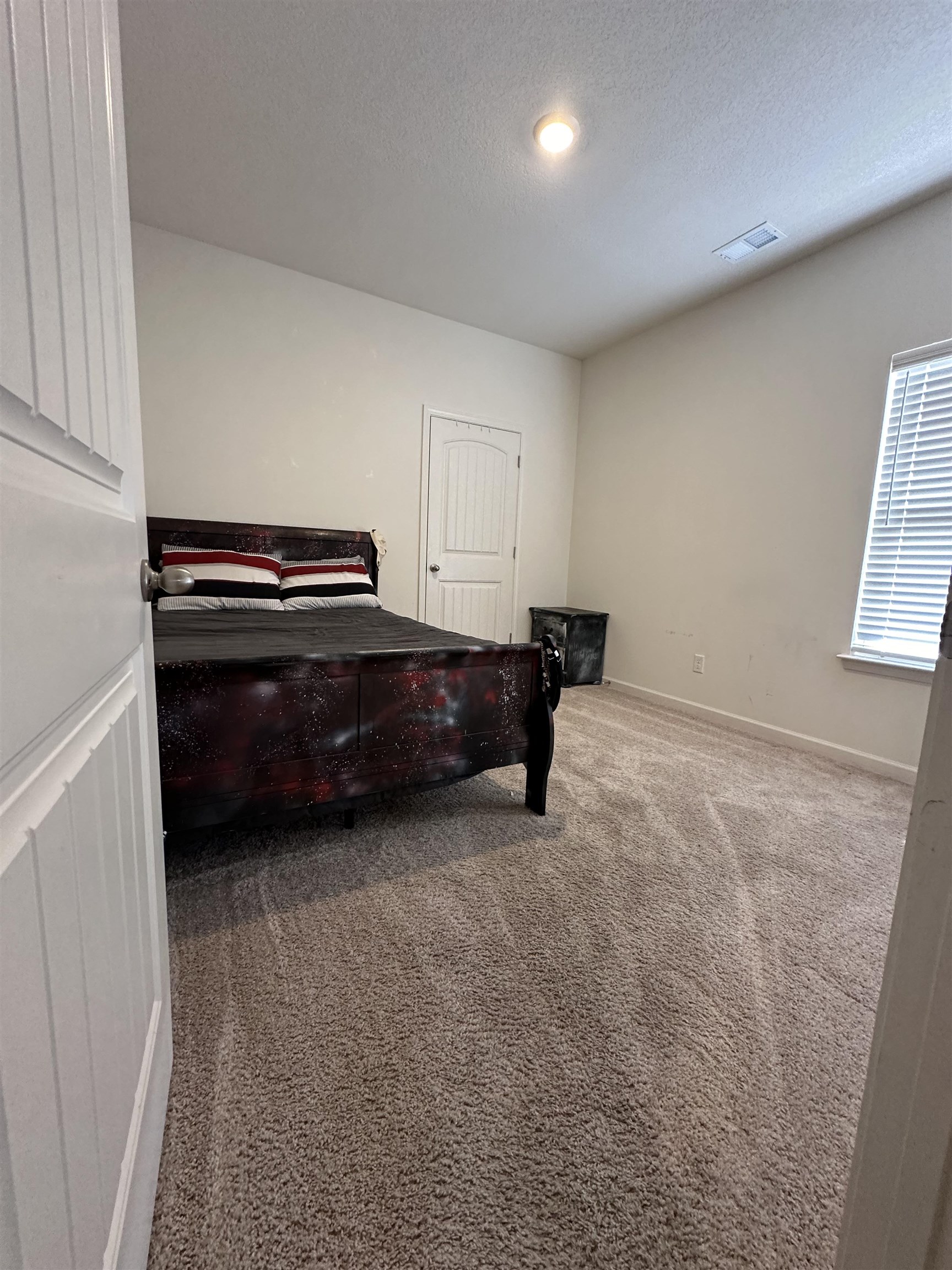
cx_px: 476
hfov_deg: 85.7
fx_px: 513
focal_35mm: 14
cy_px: 635
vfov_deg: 102.1
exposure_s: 1/60
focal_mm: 2.22
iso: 250
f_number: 2.2
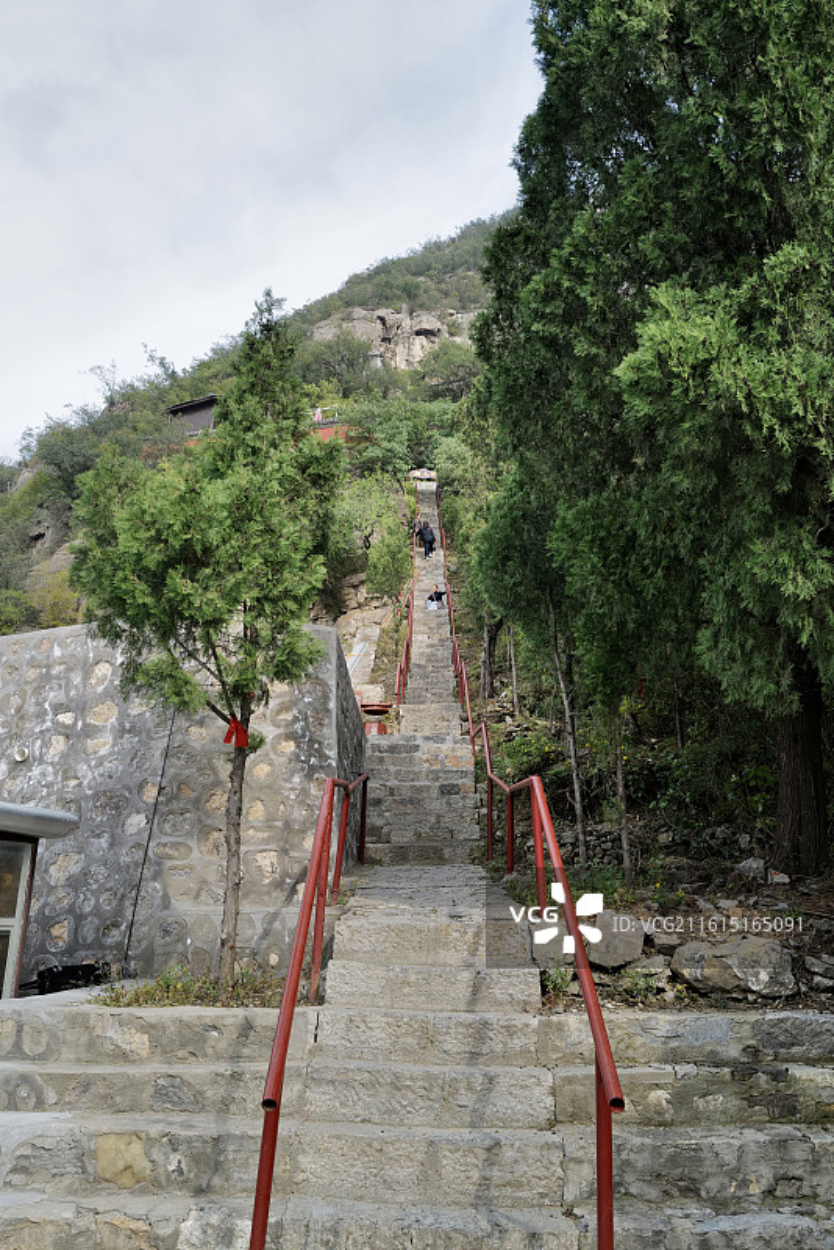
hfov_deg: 46.4
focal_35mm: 28
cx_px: 417
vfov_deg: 65.5
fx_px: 972
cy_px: 625
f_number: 8
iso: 100
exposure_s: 1/125
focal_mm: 28
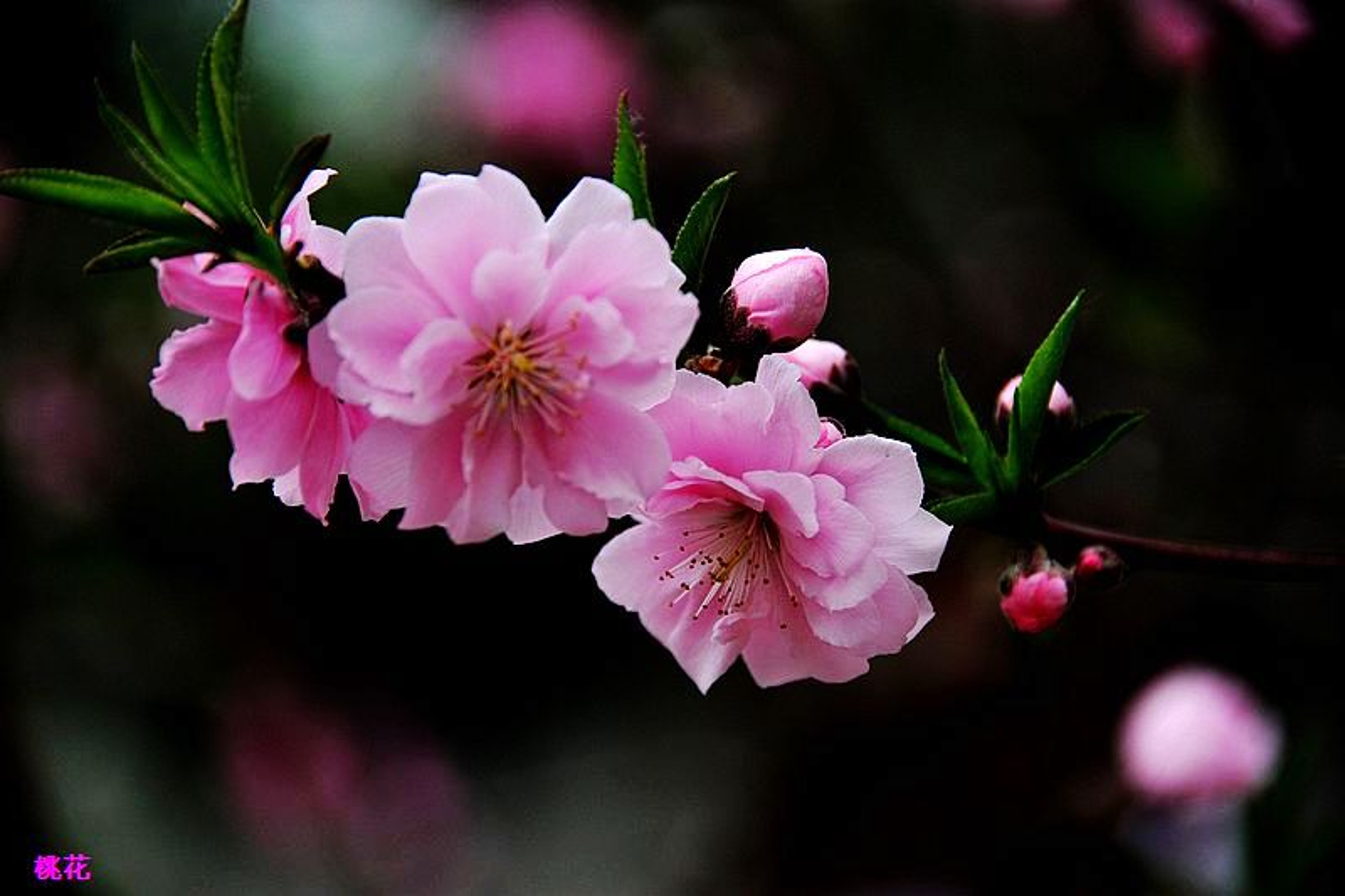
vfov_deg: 4.6
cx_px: 672
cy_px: 448
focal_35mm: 300
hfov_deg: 6.9
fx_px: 11205
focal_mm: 300
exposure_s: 1/1000
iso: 800
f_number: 5.6
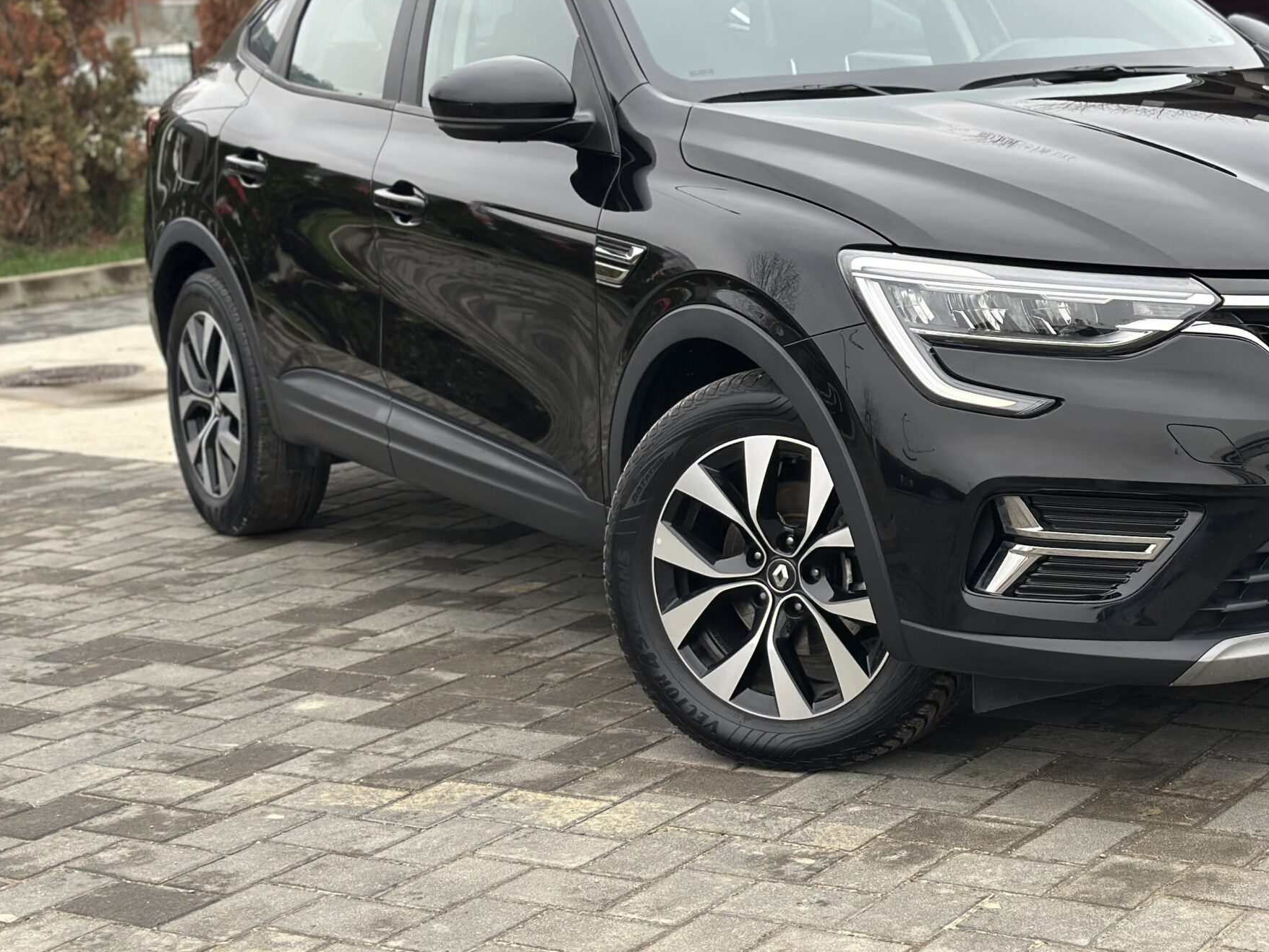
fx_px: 2567
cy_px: 340
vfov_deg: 21.0
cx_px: 919
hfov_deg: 27.5
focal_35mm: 70
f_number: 1.78
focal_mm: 6.86
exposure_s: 1/503
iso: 80
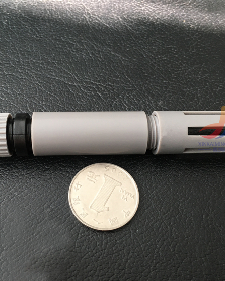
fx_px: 316
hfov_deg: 39.0
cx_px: 90
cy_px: 141
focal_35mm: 38
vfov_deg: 47.9
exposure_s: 1/33
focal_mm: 4.15
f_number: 2.2
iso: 40
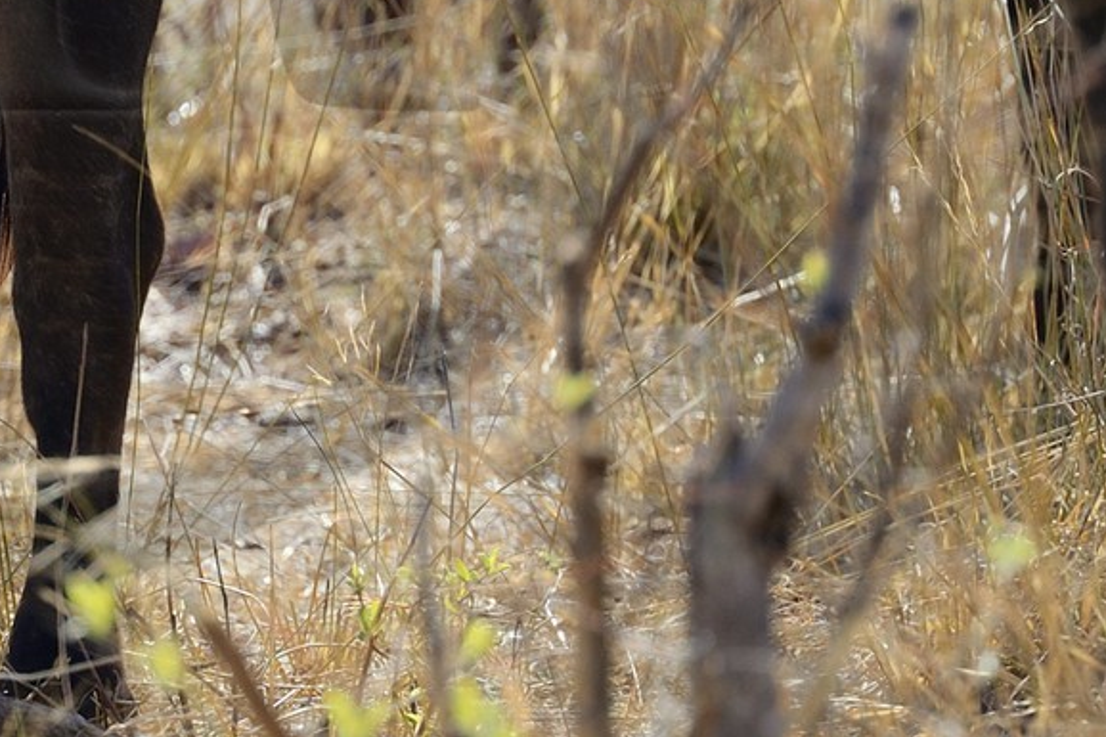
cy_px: -201
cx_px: -75
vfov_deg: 1.8
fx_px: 23802
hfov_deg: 2.7
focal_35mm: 775
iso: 400
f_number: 5.6
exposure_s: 1/1000
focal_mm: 280
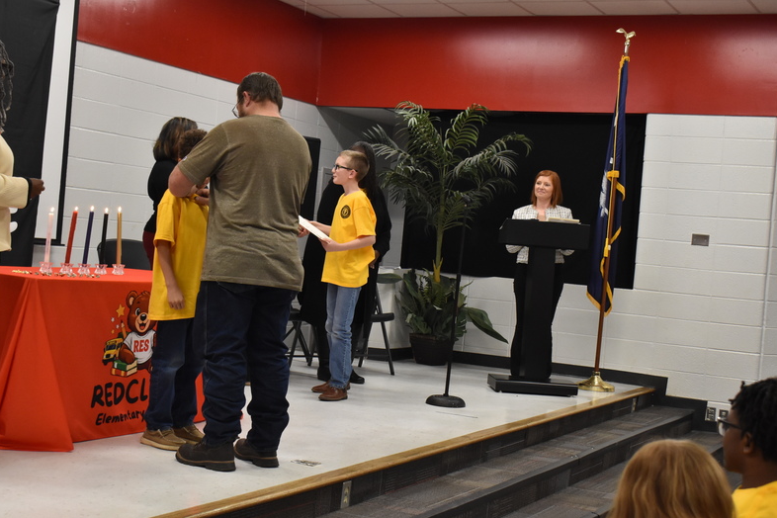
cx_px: 385
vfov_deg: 24.6
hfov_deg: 36.2
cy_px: 263
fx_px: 1187
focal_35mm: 55
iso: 1800
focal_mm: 36
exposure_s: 1/60
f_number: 7.1
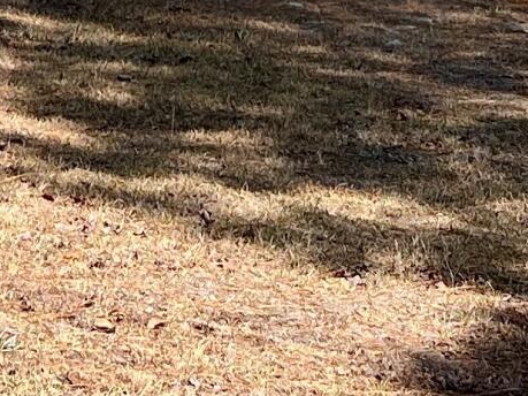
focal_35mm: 170
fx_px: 2592
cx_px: 194
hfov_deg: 11.6
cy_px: -446
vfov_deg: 8.2
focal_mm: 5.7
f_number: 1.5
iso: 50
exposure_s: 1/2252
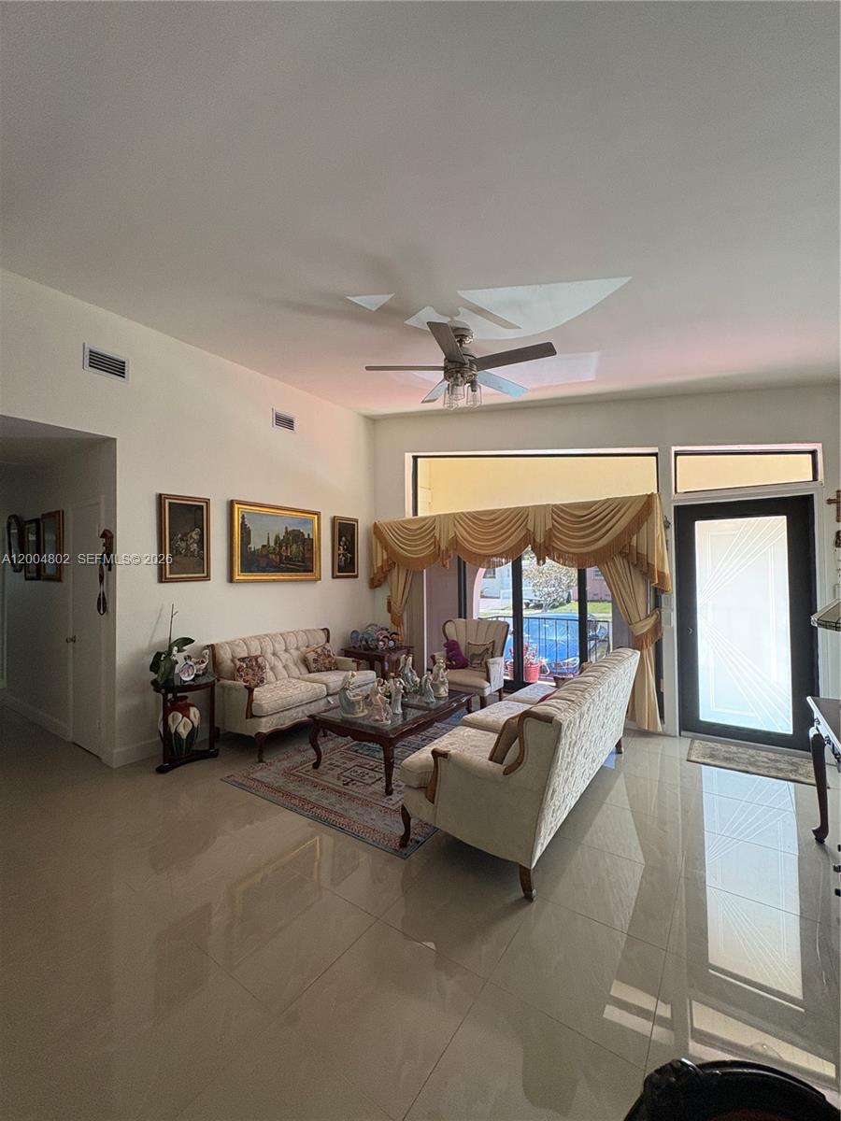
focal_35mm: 14
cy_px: 560
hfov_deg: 85.7
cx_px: 420
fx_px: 454
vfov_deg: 102.1
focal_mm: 2.22
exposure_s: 1/97
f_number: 2.2
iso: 250
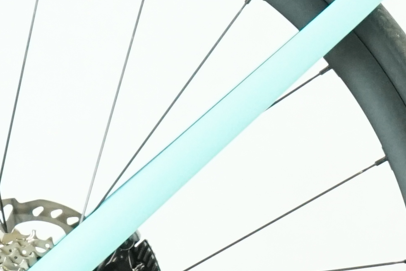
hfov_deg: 4.8
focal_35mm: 428
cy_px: 36
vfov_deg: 3.2
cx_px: 721
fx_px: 4827
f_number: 5.6
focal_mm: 70
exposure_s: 1/200
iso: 2500
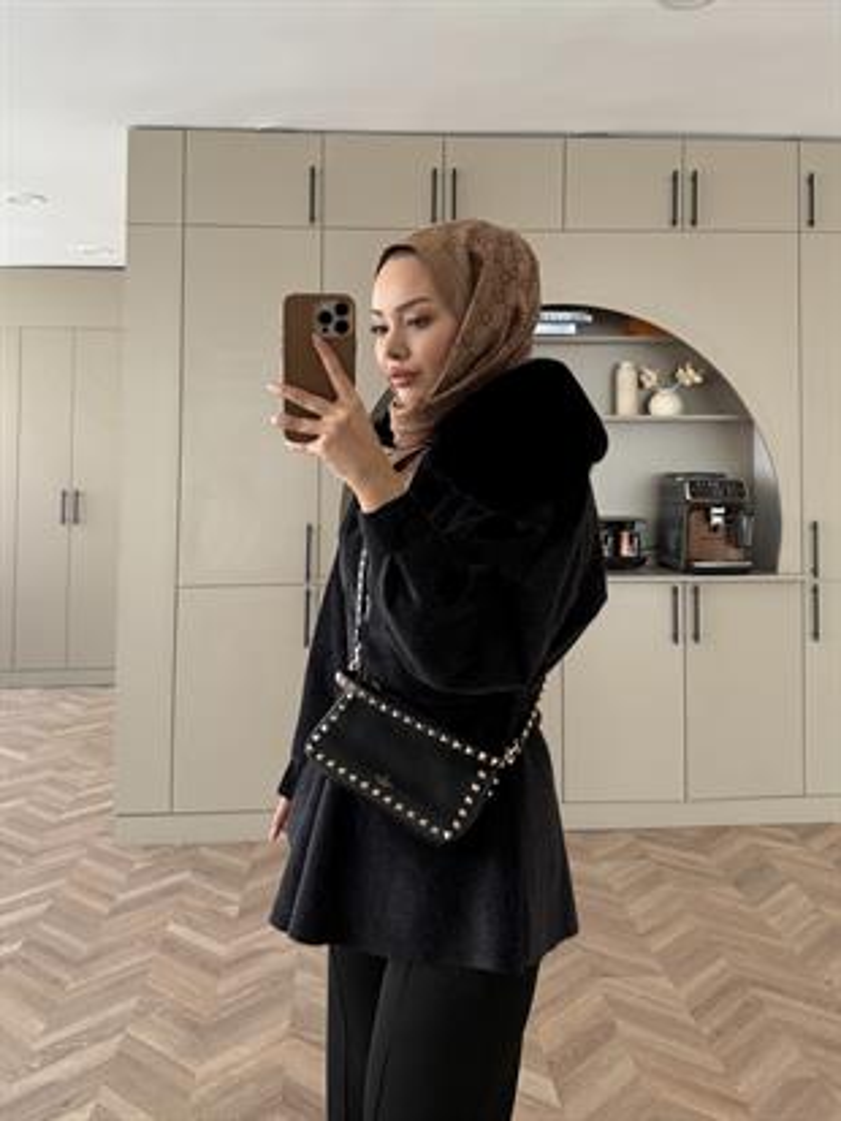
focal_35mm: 24
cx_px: 420
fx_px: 777
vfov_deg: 71.6
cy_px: 560
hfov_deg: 56.8
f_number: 1.78
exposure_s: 1/121
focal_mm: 6.76
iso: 125
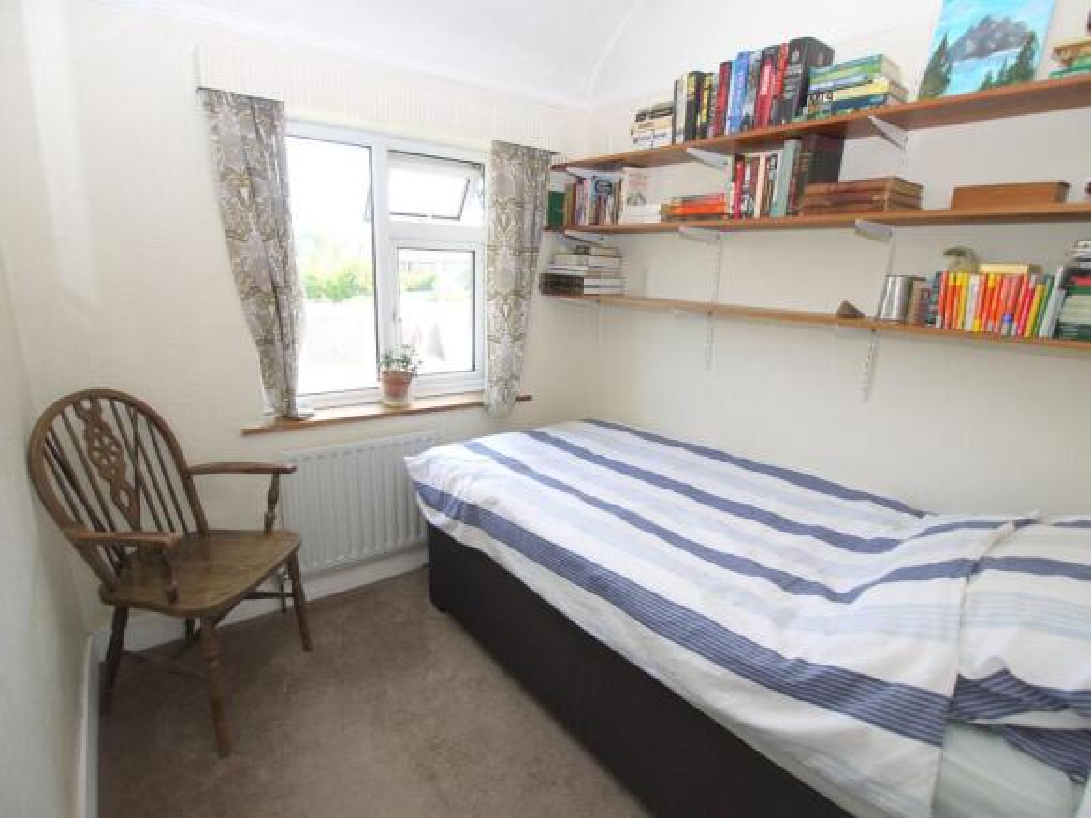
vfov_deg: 71.6
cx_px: 546
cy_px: 409
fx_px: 567
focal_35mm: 18
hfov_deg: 87.8
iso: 100
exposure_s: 1/100
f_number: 4
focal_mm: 9
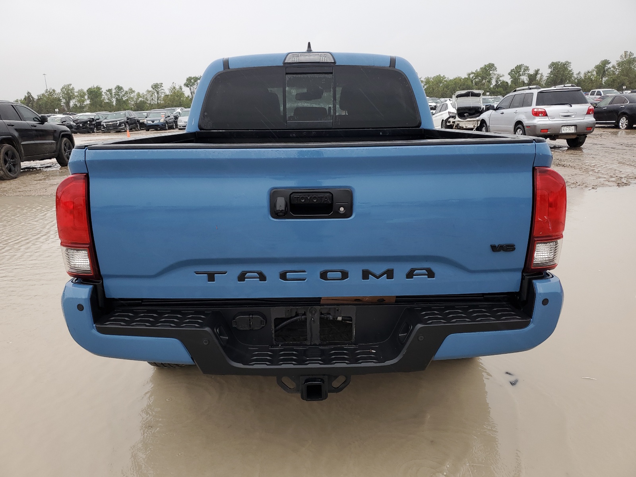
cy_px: 238
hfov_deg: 67.3
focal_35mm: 26
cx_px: 318
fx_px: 478
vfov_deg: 53.1
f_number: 1.5
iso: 50
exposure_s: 1/133
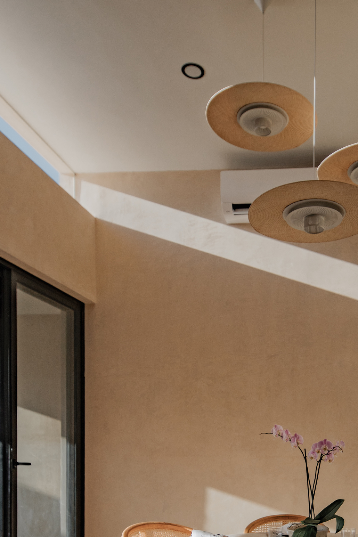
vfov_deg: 52.4
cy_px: 451
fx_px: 492
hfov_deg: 38.0
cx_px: 302
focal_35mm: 33
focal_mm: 17
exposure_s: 1/800
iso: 80
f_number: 4
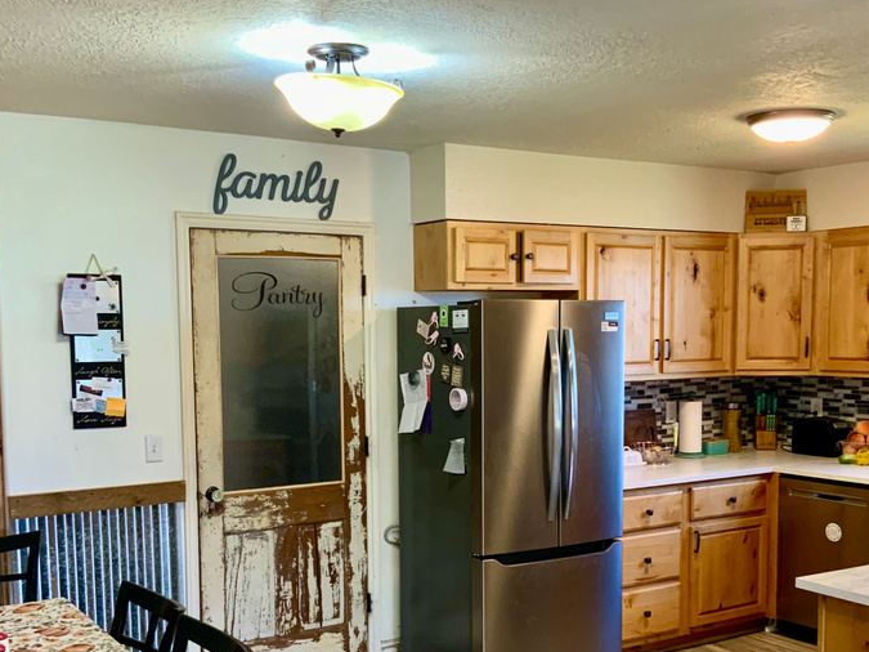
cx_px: 467
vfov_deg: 32.6
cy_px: 434
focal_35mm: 44
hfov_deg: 42.9
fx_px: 1104
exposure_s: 1/60
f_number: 1.8
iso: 125
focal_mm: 3
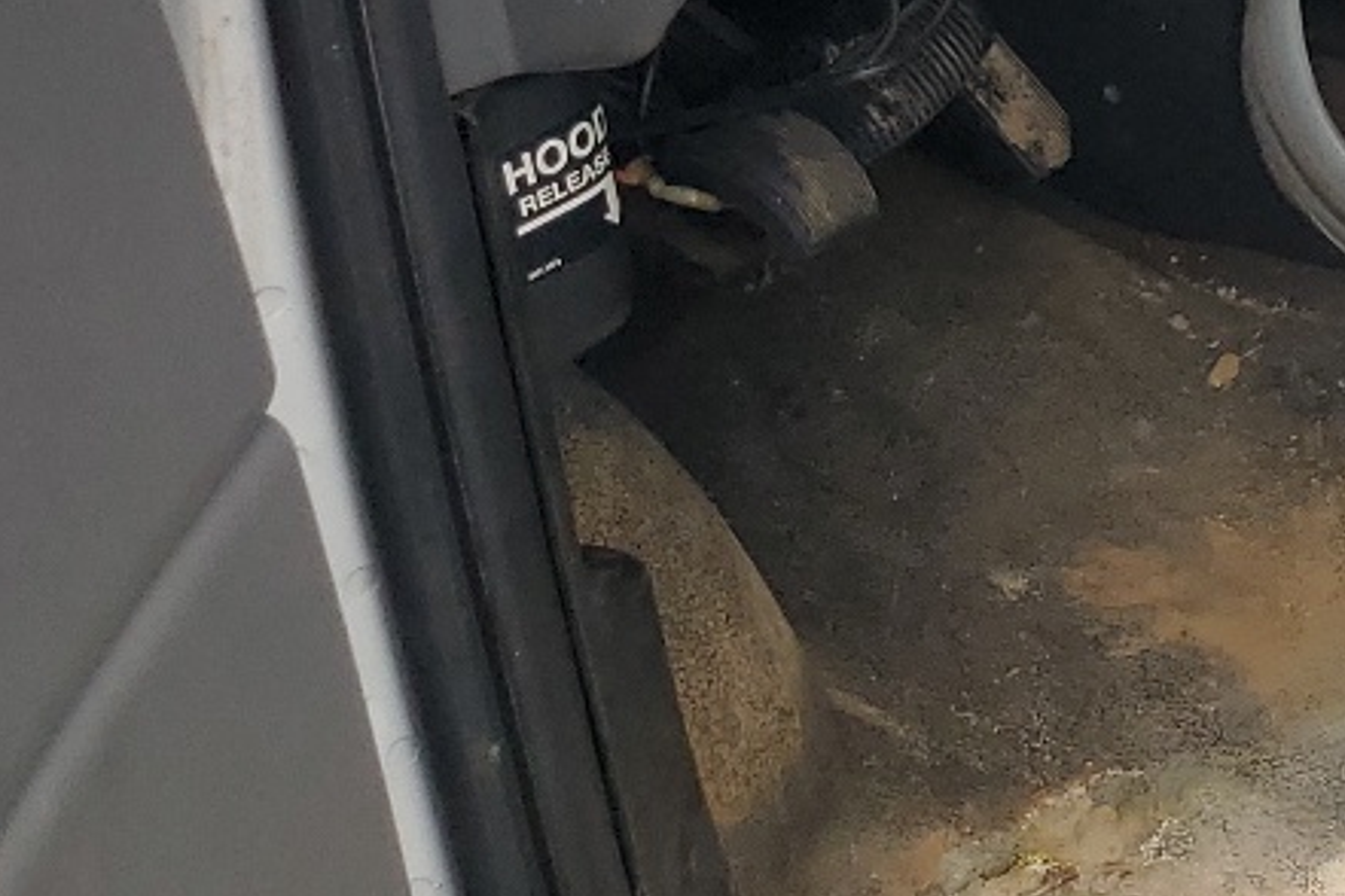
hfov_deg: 17.1
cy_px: -664
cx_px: 2431
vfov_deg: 12.8
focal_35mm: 98
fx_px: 3661
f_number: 1.5
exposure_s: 1/1667
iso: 50
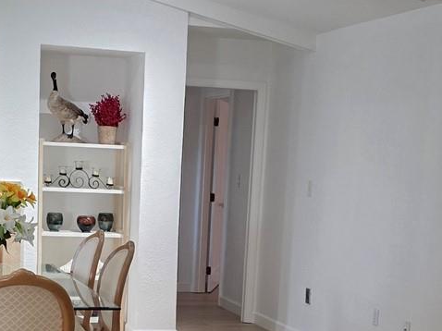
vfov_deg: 18.7
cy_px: 317
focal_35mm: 77
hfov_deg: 25.3
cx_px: 168
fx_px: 983
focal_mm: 6.3
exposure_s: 1/120
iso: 250
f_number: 1.7
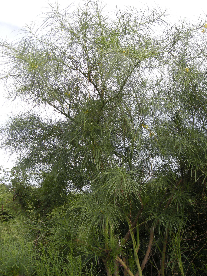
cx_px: 104
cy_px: 138
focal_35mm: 35
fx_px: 279
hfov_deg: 40.7
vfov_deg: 52.6
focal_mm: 7.5
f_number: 4.3
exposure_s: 1/147
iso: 64
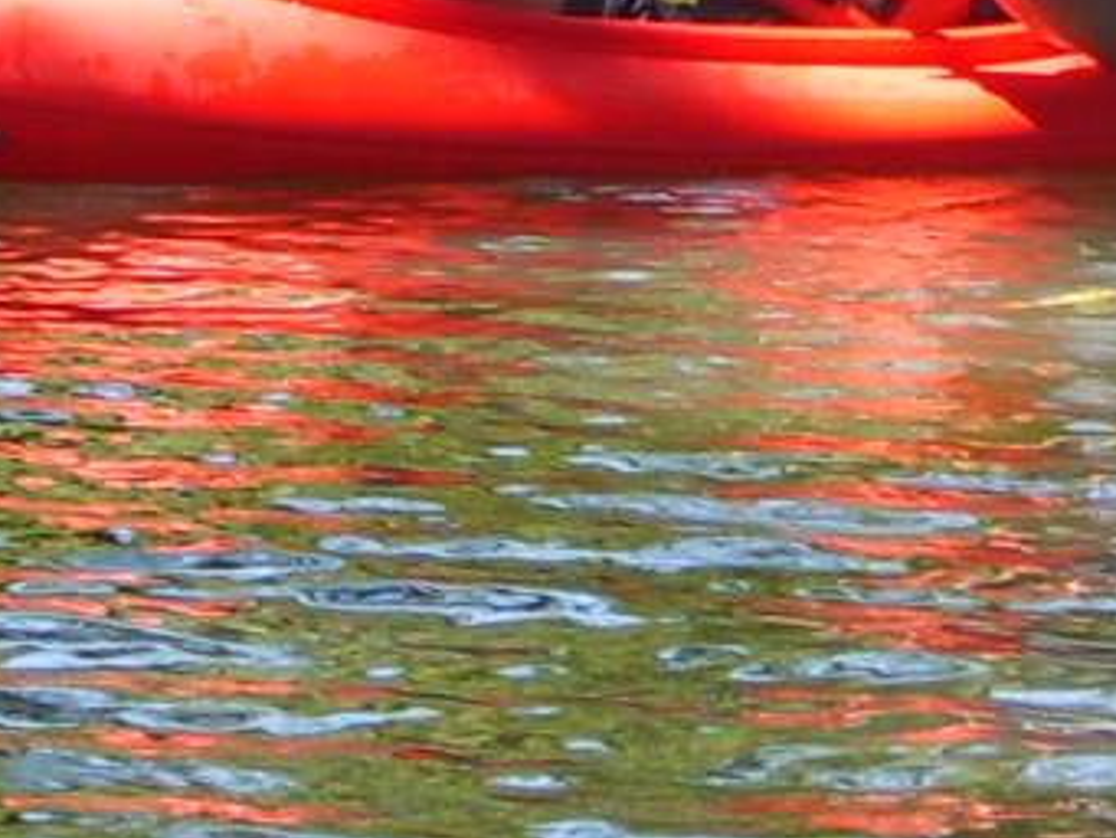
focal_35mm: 244
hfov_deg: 8.1
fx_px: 7869
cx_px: 655
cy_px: -314
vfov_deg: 6.0
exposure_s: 1/90
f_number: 3.3
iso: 50
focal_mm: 8.7
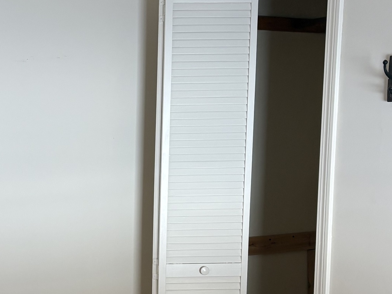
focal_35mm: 71
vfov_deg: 20.4
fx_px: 804
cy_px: 253
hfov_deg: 26.4
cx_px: 30
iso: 125
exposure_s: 1/121
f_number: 1.6
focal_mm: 5.96
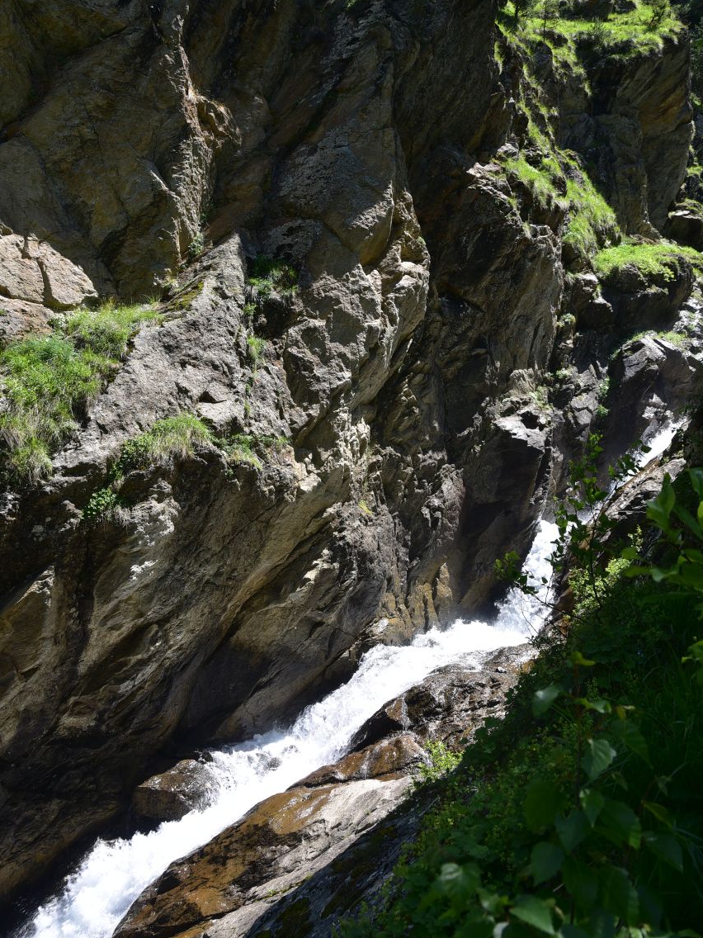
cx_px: 357
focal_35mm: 55
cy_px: 448
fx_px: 1489
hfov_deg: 26.6
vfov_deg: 34.9
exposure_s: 1/160
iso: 125
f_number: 8
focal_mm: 50
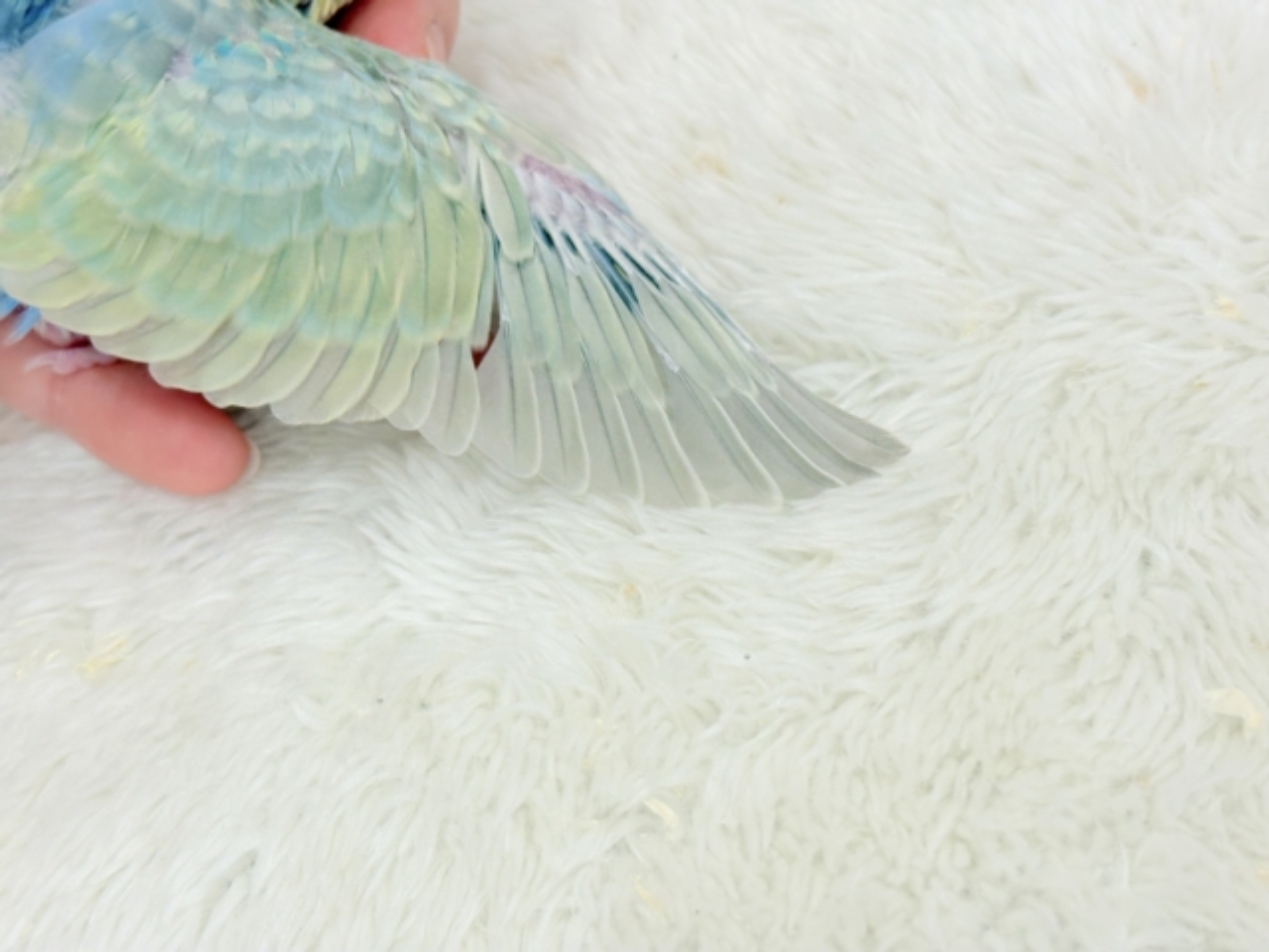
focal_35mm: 52
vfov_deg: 28.0
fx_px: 1906
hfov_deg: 36.8
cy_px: 476
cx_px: 634
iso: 64
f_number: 1.6
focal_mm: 5.96
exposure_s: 1/100
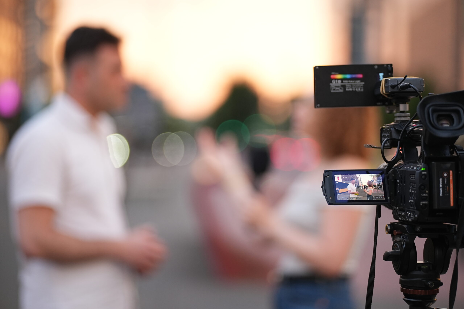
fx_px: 1444
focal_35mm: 112
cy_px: 154
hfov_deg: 18.3
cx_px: 232
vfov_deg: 12.2
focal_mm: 75
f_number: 1.2
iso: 500
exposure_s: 1/160
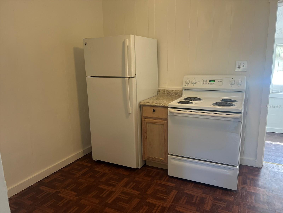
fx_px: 213
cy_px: 106
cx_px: 142
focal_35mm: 26
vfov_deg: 53.1
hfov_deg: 67.3
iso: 125
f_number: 1.5
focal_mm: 5.7
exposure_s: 1/66
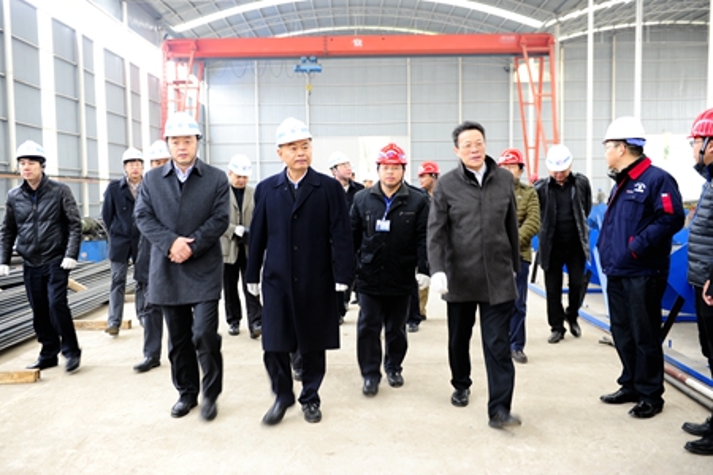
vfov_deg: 38.9
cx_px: 356
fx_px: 673
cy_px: 238
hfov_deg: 55.8
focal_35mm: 34
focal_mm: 34
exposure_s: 1/40
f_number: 3.2
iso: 500
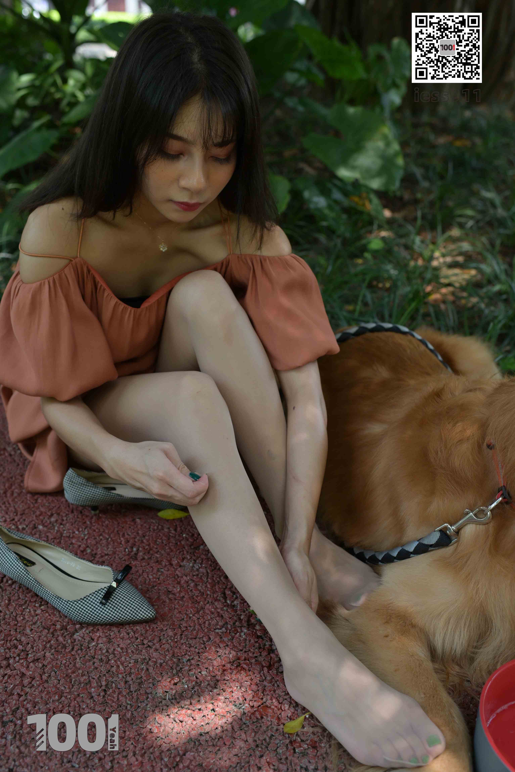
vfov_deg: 54.4
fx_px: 751
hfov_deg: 37.9
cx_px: 258
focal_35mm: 35
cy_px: 386
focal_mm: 35
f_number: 4
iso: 220
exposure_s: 1/250
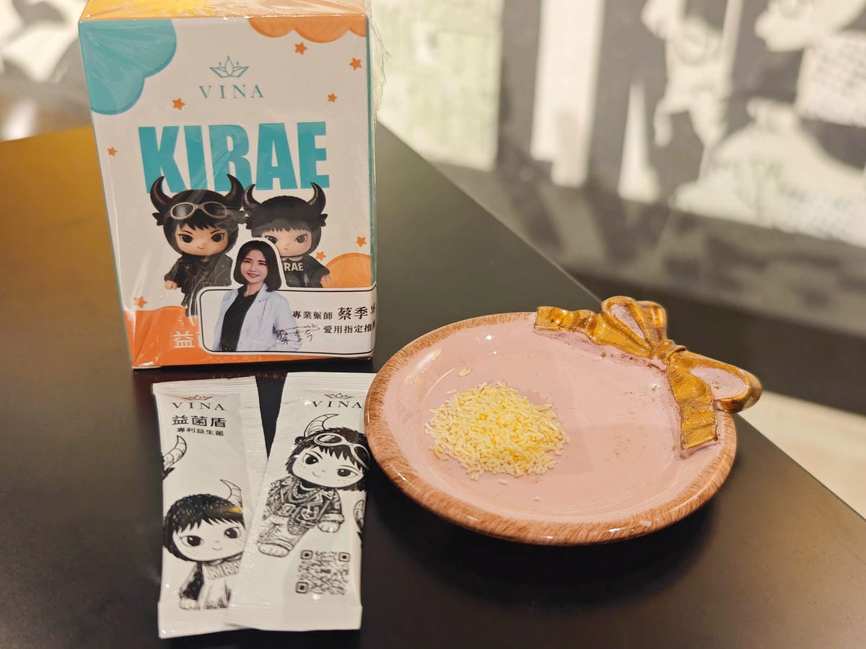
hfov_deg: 50.1
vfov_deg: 38.7
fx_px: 926
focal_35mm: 37
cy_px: 324
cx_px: 433
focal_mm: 8.72
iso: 250
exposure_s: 1/60
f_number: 1.63
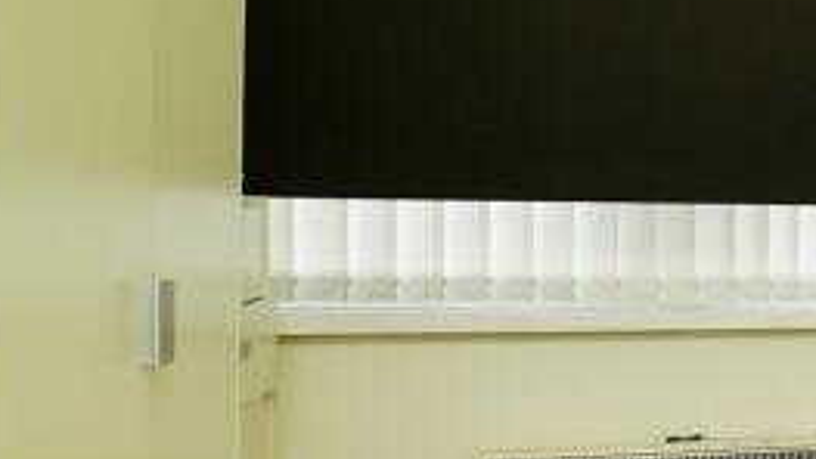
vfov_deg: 21.0
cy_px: 315
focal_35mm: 57
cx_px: 1514
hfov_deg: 21.3
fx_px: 1233
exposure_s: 1/30
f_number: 8
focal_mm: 14
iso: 160
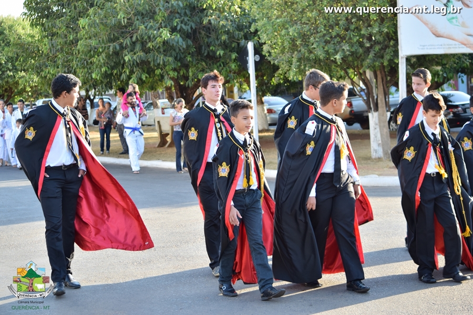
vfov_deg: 15.7
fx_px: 1143
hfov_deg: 23.4
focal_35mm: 87
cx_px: 236
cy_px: 158
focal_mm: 58
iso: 200
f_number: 4.5
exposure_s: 1/200
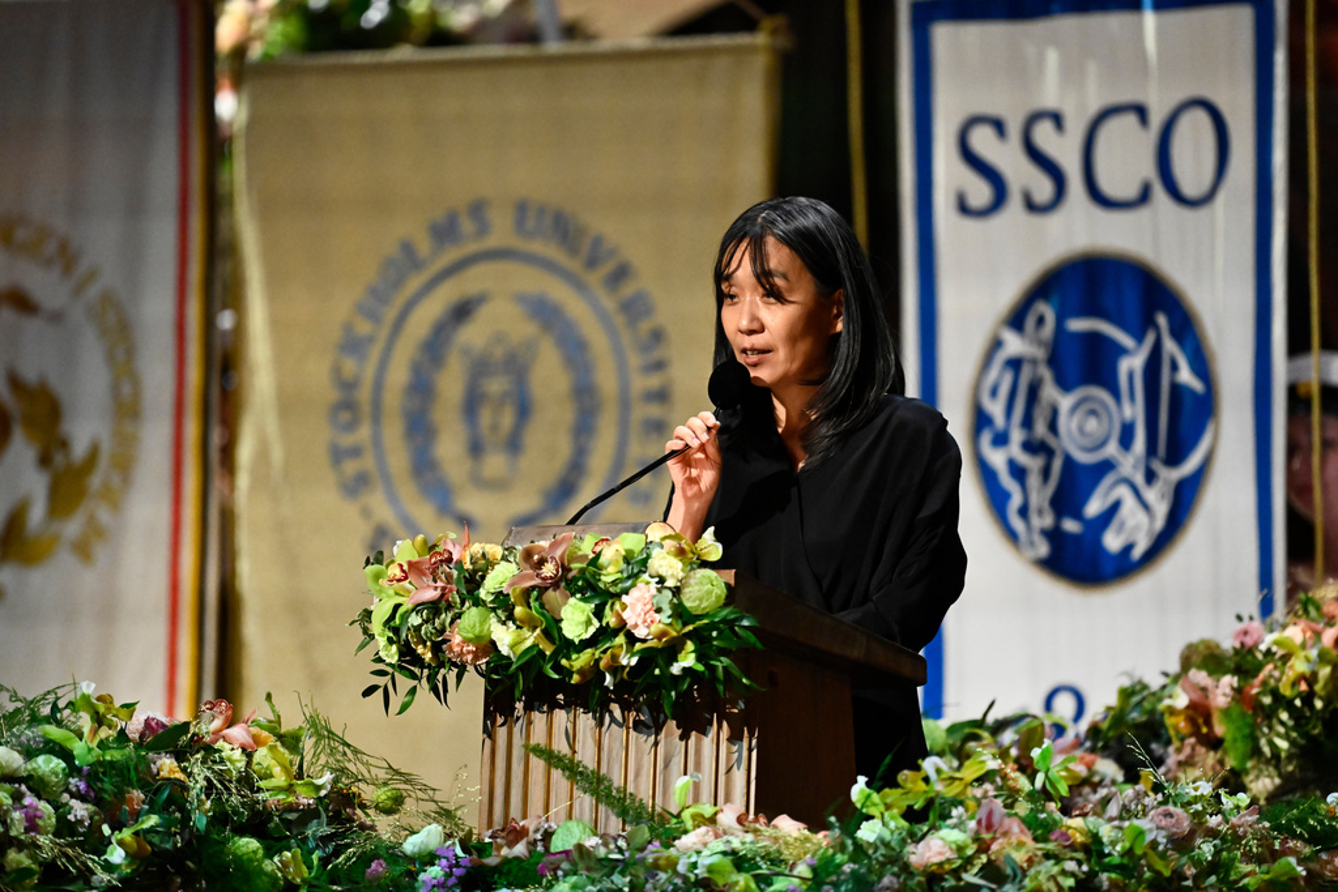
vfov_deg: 3.4
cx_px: 669
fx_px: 14868
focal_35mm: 400
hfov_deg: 5.2
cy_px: 446
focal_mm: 400
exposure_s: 1/250
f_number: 2.8
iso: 4000
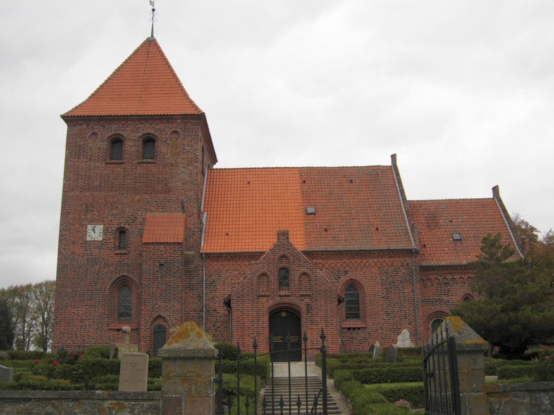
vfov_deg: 38.7
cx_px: 281
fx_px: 592
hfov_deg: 50.1
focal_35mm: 37
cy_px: 210
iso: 50
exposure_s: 1/197
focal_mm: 7.5
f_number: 3.8
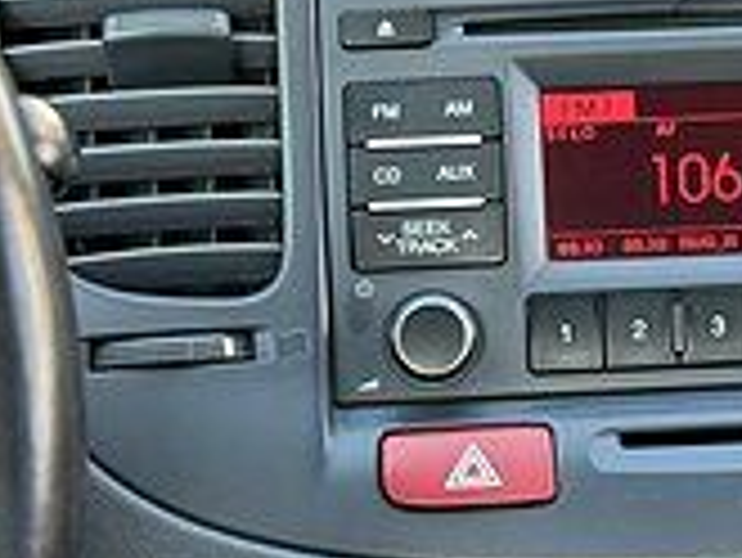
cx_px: 706
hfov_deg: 12.3
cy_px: 135
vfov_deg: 9.3
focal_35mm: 159
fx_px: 3411
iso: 64
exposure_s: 1/131
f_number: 1.78
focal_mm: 6.76
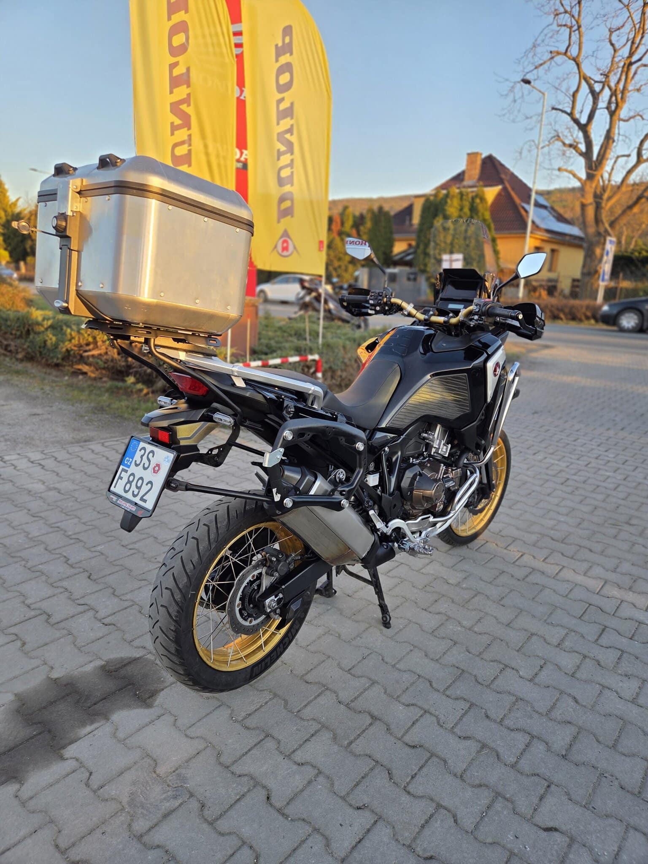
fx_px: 574
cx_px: 324
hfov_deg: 58.9
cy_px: 432
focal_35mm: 23
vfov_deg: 73.9
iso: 40
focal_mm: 5.4
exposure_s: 1/180
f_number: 1.8
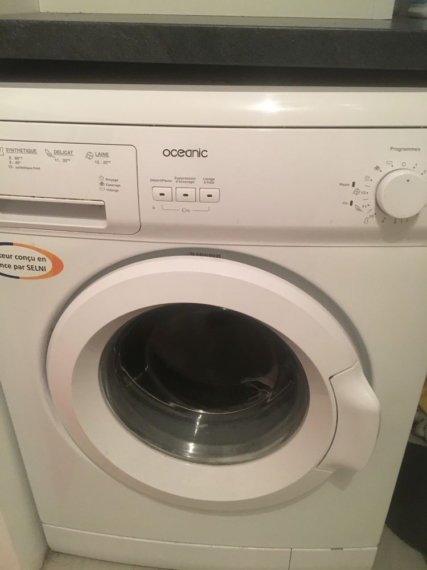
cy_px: 285
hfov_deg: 48.2
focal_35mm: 29
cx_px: 214
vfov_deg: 61.7
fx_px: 477
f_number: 2.2
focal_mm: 4.15
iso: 250
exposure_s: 1/17
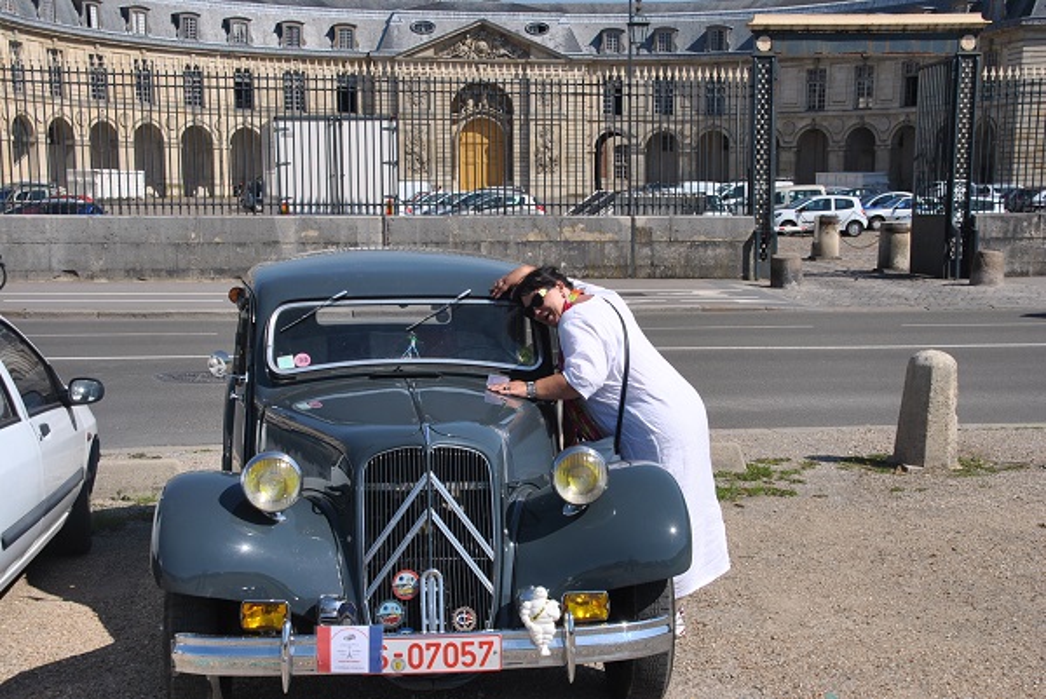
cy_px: 350
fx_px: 1483
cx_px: 523
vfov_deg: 26.5
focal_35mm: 51
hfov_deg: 38.9
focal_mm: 34
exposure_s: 1/320
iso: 100
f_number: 9
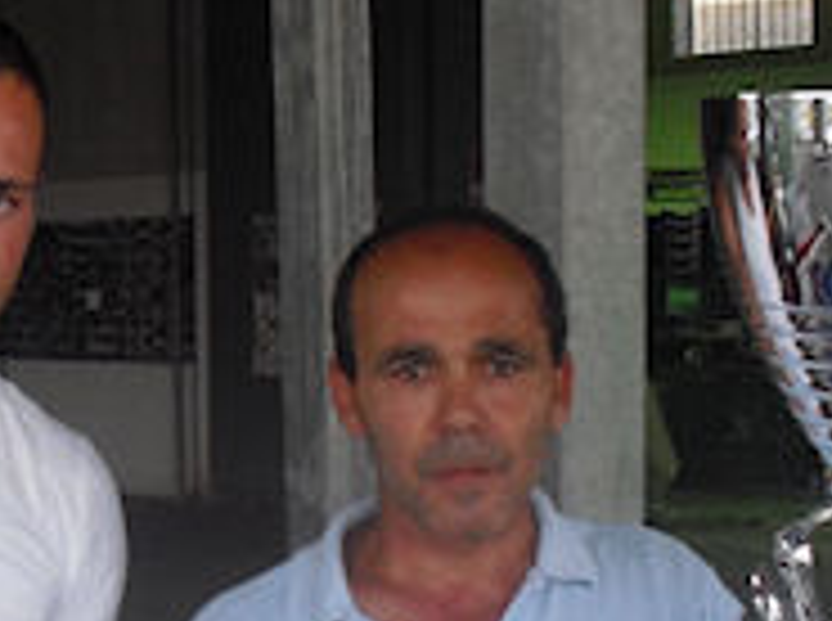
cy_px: 590
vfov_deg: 12.7
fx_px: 2759
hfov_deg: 17.0
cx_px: 198
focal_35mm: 115
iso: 200
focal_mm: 6.3
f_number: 3.1
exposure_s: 1/60
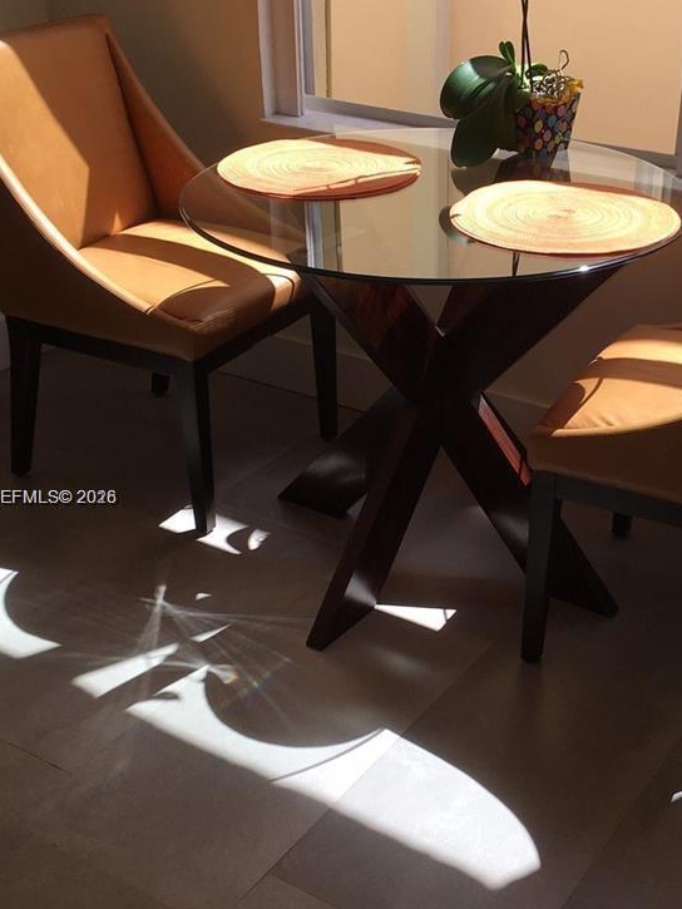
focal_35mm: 48
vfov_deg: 39.6
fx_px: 1261
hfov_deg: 30.1
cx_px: 449
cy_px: 499
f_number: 2.2
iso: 25
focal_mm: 4.15
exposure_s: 1/519
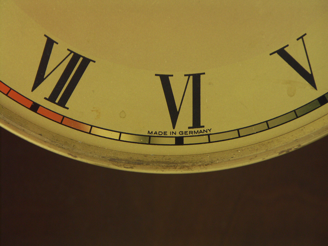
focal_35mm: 200
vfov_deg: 7.4
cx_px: 164
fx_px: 1895
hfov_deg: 9.9
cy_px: 123
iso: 100
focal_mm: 50.8
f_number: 3.5
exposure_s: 1/30
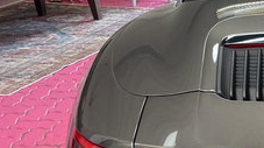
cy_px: 117
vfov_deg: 12.5
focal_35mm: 96
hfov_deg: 19.2
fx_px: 671
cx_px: 405
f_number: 1.6
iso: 80
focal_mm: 4.2
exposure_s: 1/100
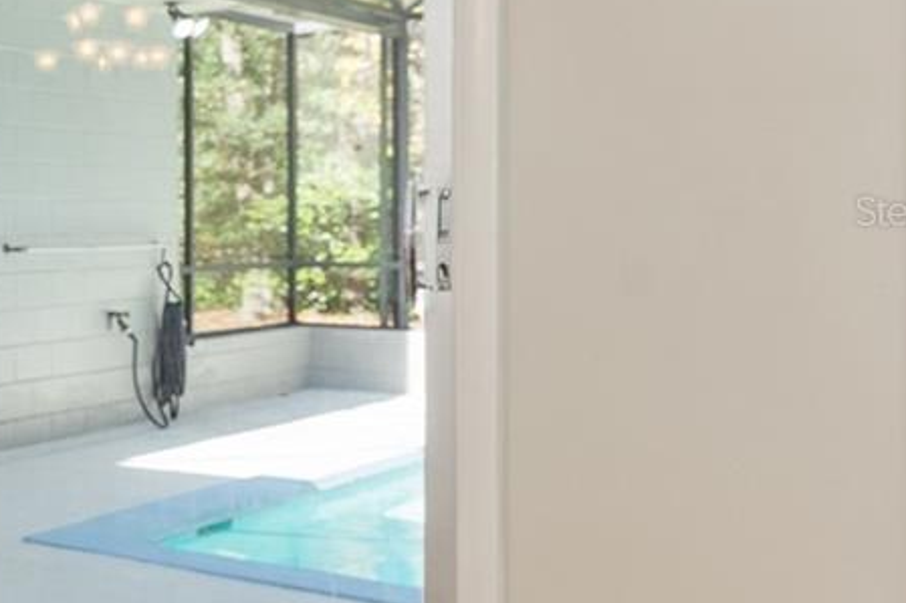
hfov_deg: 23.9
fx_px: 1452
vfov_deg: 23.4
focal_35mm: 58
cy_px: 210
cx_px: -579
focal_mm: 16.2
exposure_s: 1/8
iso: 400
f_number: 7.1
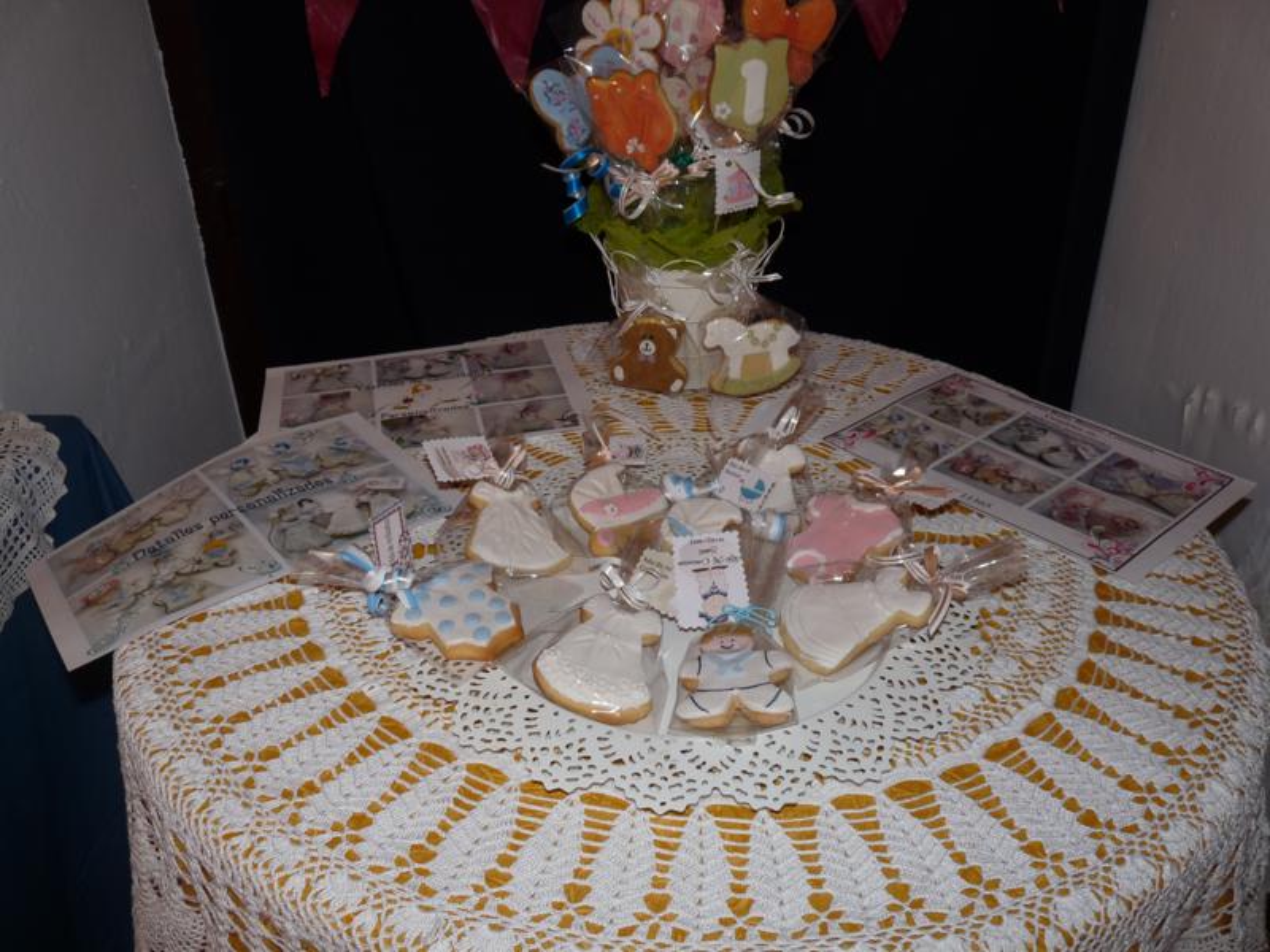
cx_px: 635
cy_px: 476
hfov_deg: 65.3
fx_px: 991
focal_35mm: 27
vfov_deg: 51.4
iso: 100
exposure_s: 1/30
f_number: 3.2
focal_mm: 4.8
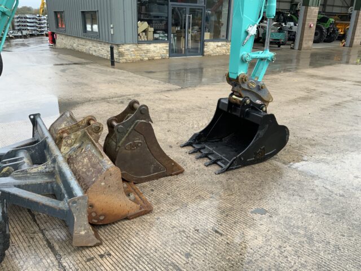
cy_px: 136
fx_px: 302
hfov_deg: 61.7
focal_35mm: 29
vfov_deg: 48.2
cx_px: 180
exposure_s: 1/227
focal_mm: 3
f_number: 1.8
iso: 16
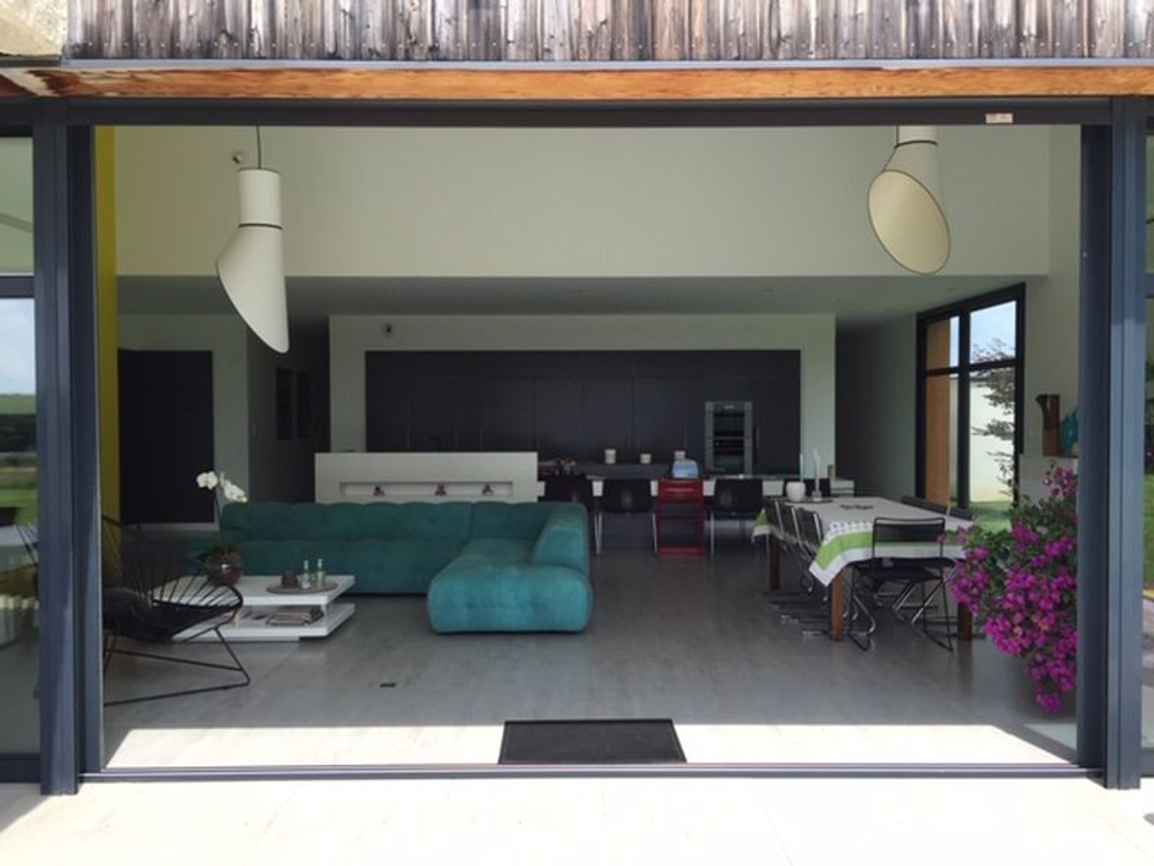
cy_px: 433
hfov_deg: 61.7
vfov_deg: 48.2
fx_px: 967
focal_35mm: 29
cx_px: 577
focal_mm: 4.15
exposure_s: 1/920
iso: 32
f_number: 2.2
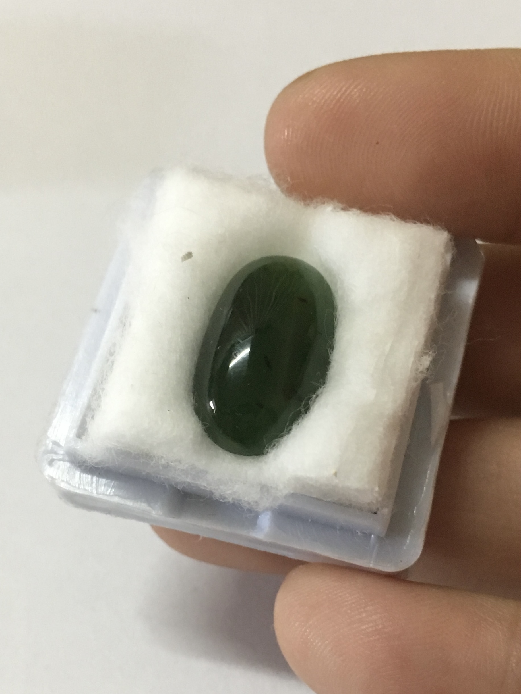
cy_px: 347
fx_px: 582
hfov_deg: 48.2
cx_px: 260
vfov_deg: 61.7
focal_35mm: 29
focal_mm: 4.15
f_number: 2.2
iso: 200
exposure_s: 1/20
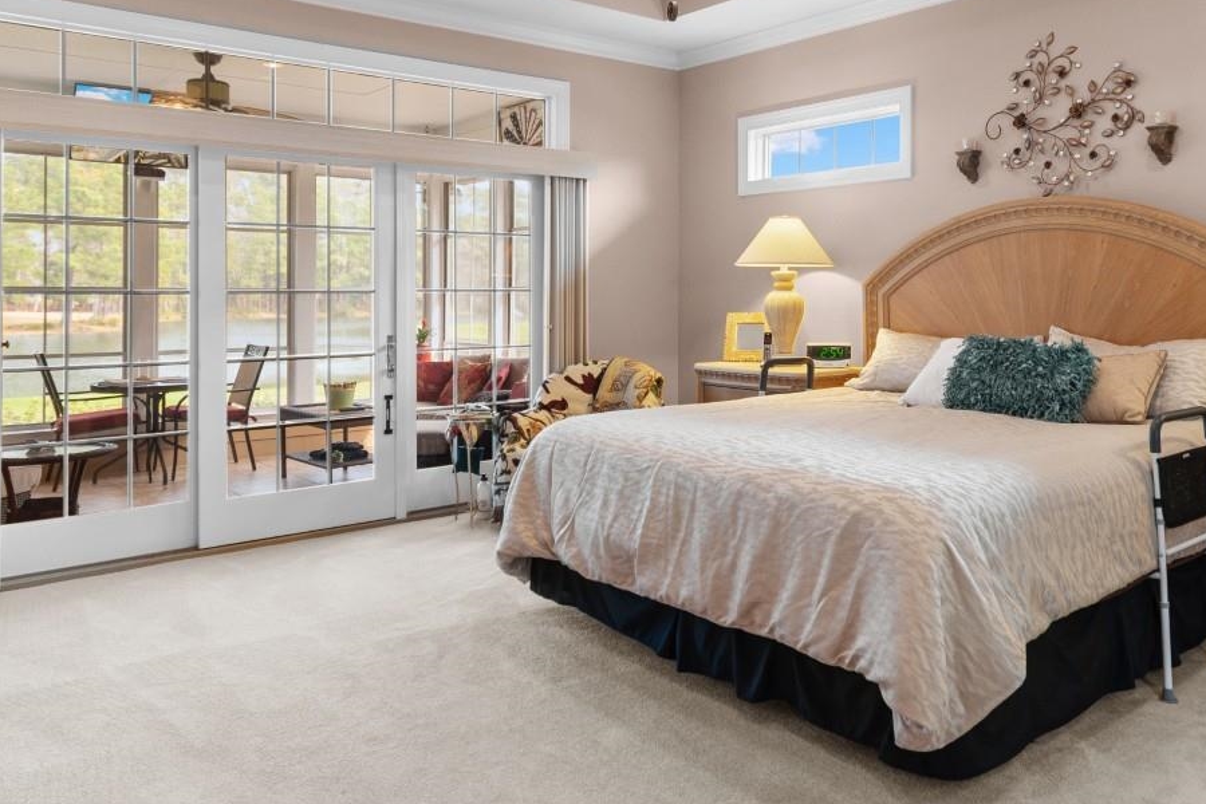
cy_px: 285
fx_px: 904
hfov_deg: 66.0
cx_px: 783
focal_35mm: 27
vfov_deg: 47.3
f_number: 4.5
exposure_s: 1/3
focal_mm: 10
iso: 100
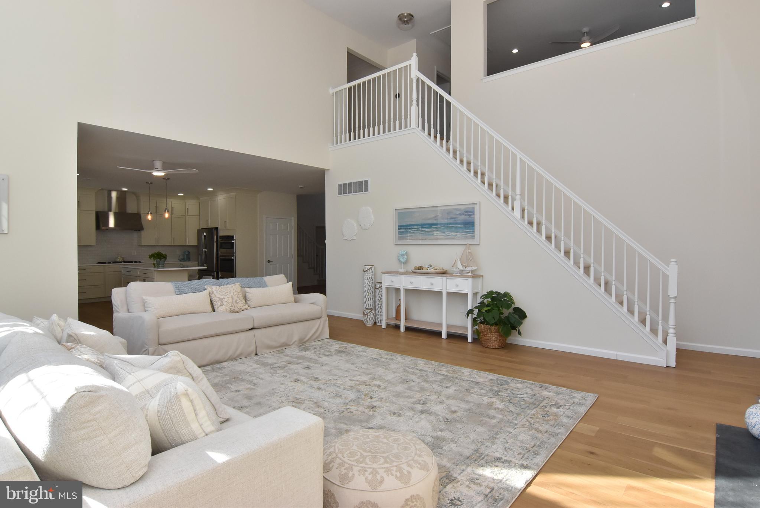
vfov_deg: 67.5
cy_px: 254
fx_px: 380
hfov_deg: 90.0
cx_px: 380
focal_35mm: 18
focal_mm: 12
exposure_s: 1/160
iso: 800
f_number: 16
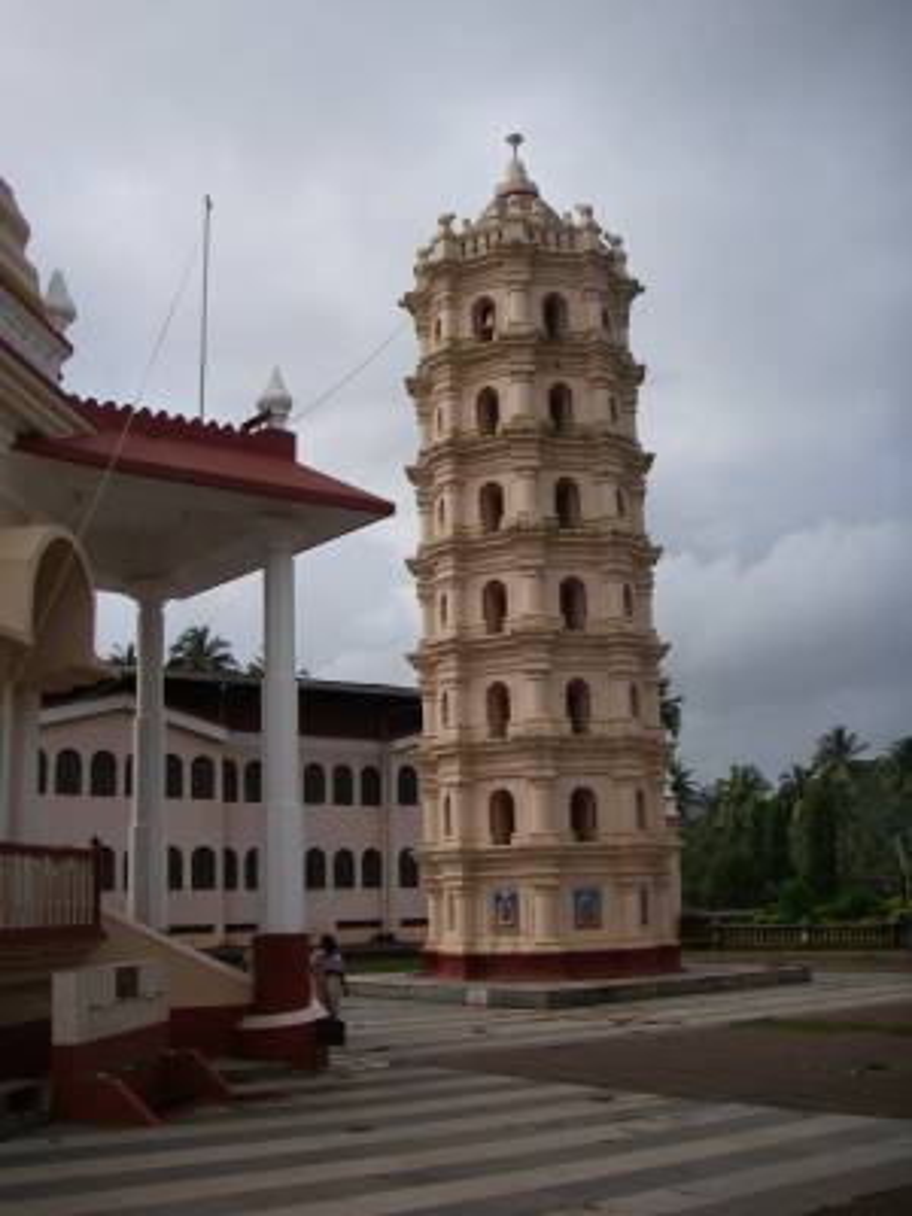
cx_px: 456
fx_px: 1335
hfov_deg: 37.7
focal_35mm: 38
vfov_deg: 49.0
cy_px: 608
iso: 80
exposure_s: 1/1000
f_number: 3.3
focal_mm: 6.3
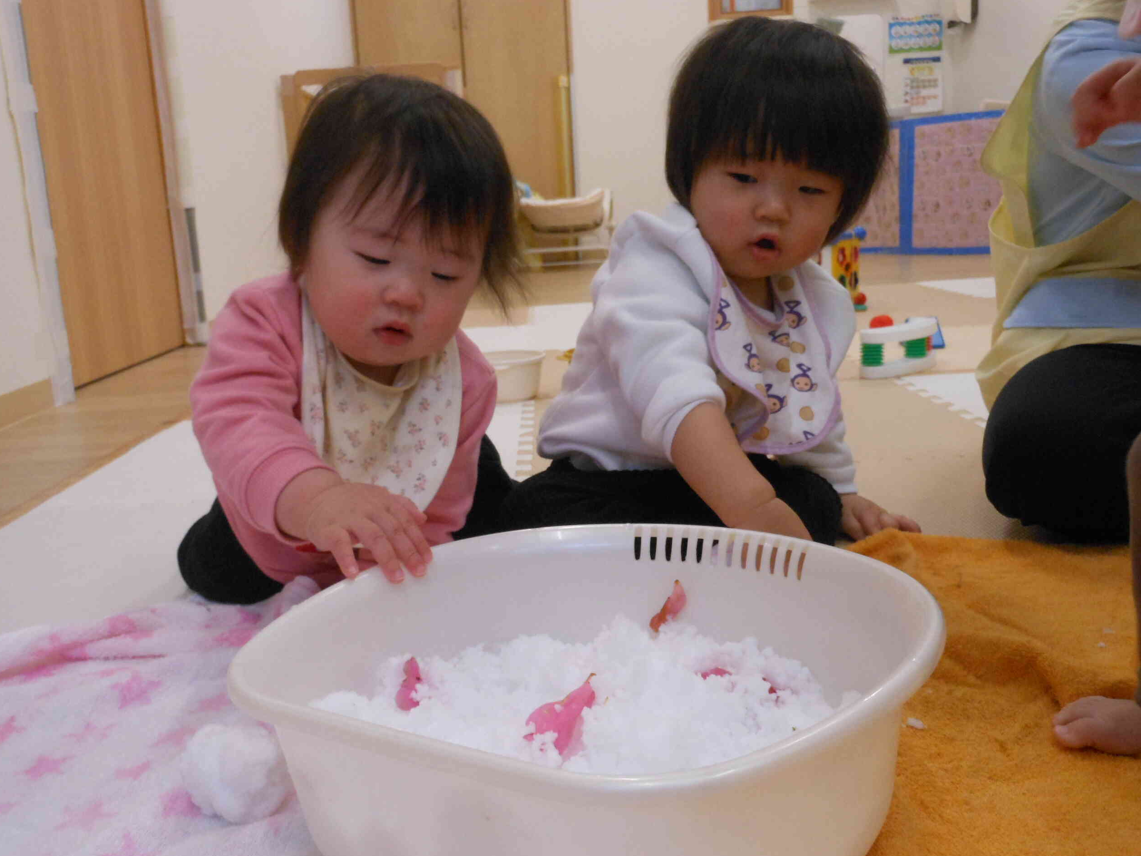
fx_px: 1121
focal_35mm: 34
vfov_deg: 41.8
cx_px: 568
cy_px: 429
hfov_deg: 54.0
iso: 400
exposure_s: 1/100
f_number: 4
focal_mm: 5.9
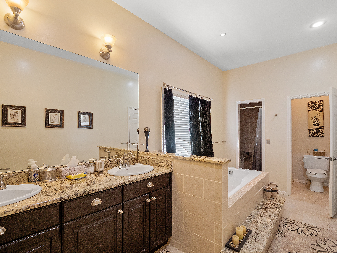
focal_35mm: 16
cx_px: 168
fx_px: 156
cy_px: 126
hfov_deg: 94.5
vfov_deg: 78.1
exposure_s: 1/15
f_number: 5.6
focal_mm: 8
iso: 400
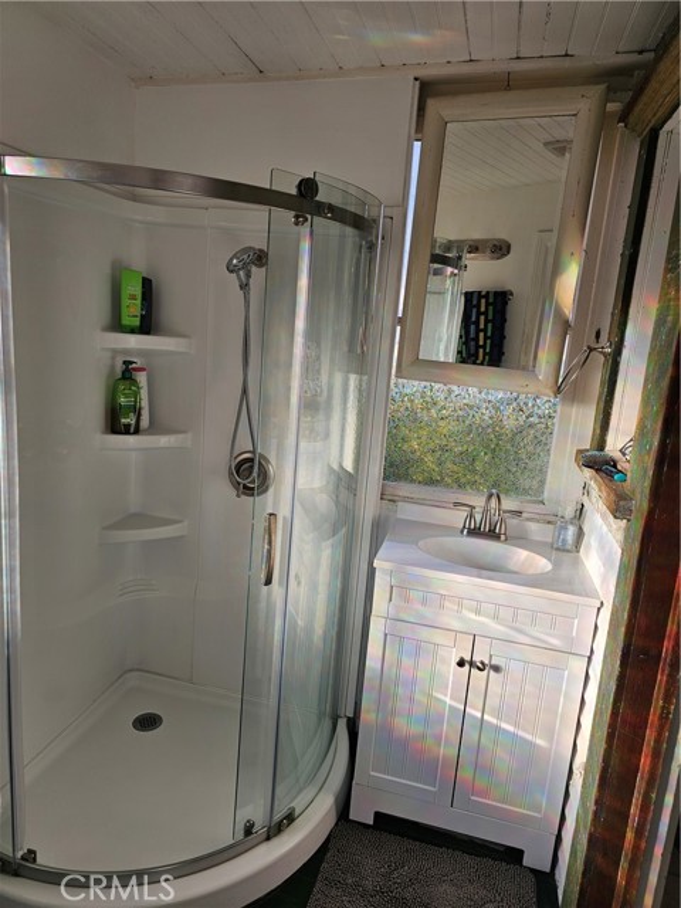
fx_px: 603
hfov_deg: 58.9
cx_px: 340
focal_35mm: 23
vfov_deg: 73.9
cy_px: 454
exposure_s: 1/204
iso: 10
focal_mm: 6.3
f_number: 1.7
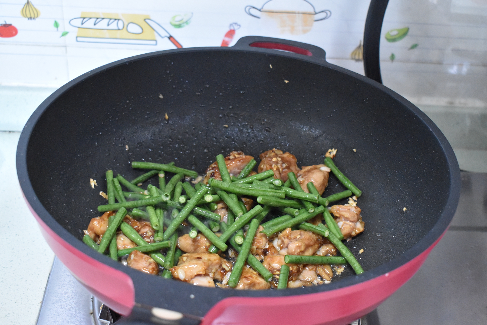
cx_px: 244
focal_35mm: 51
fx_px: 690
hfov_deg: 38.9
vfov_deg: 26.5
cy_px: 162
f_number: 5
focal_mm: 34
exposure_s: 1/50
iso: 5600
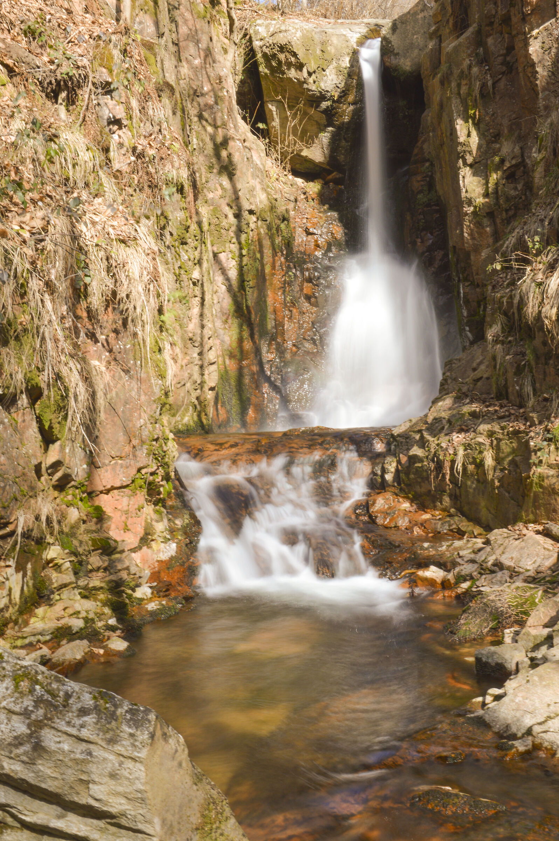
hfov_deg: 28.0
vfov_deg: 41.1
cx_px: 280
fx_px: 1120
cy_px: 420
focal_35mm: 48
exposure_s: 1
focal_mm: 32
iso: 100
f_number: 20
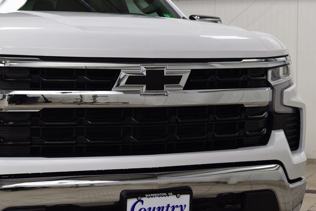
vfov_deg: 16.6
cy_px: 106
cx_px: 158
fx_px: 724
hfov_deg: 24.6
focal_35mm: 82
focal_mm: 55
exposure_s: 1/20
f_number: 6.3
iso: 400
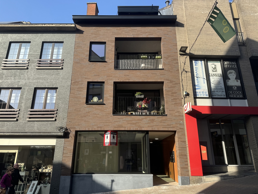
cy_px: 97
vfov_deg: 56.8
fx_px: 179
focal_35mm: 24
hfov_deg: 71.6
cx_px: 129
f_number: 1.78
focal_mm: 6.76
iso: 80
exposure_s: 1/1637
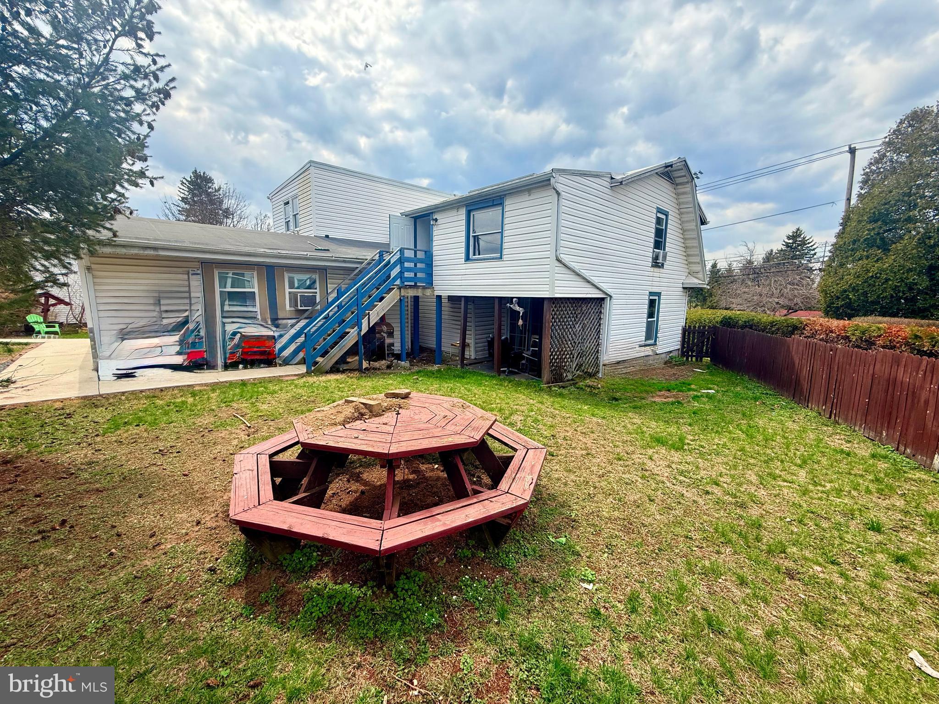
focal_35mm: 14
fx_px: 380
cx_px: 470
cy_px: 352
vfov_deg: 85.7
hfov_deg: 102.1
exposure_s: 1/1105
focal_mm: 2.22
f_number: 2.2
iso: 50
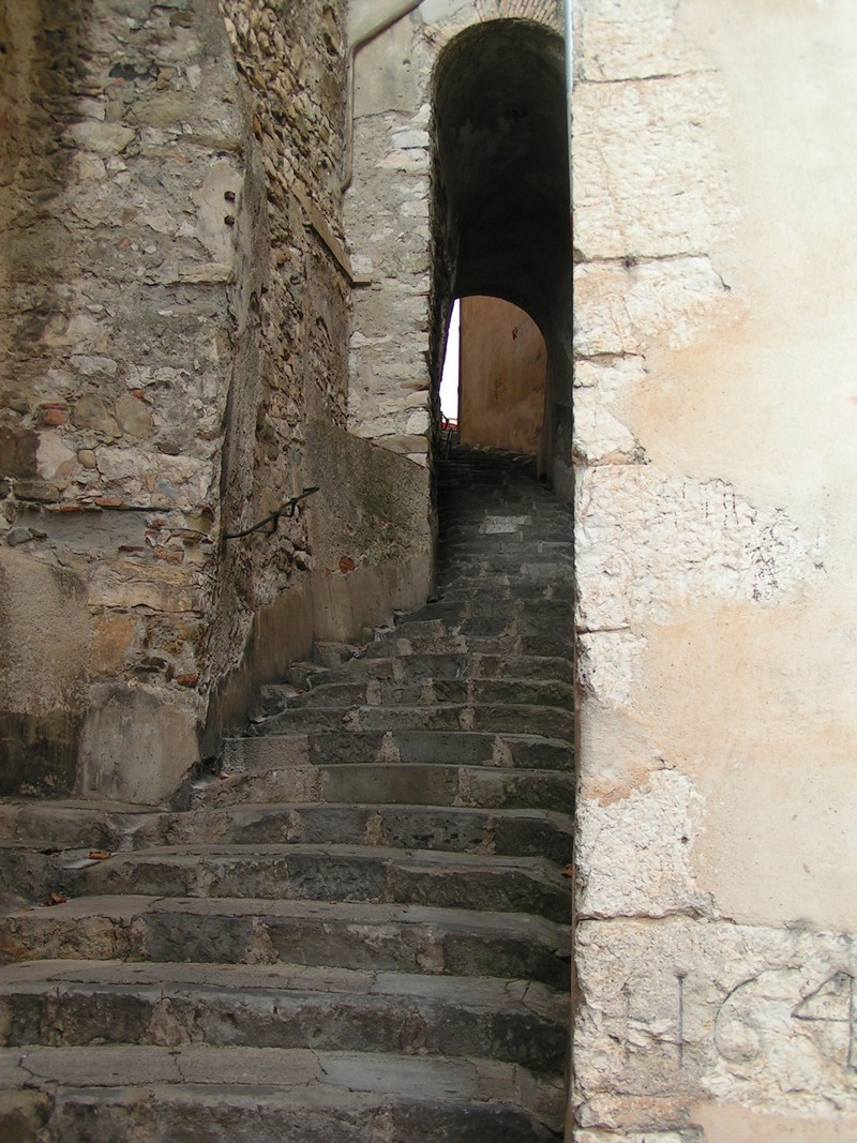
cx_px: 428
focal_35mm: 41
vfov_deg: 45.8
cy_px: 572
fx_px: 1354
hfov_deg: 35.1
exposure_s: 1/60
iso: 50
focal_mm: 6.3
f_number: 4
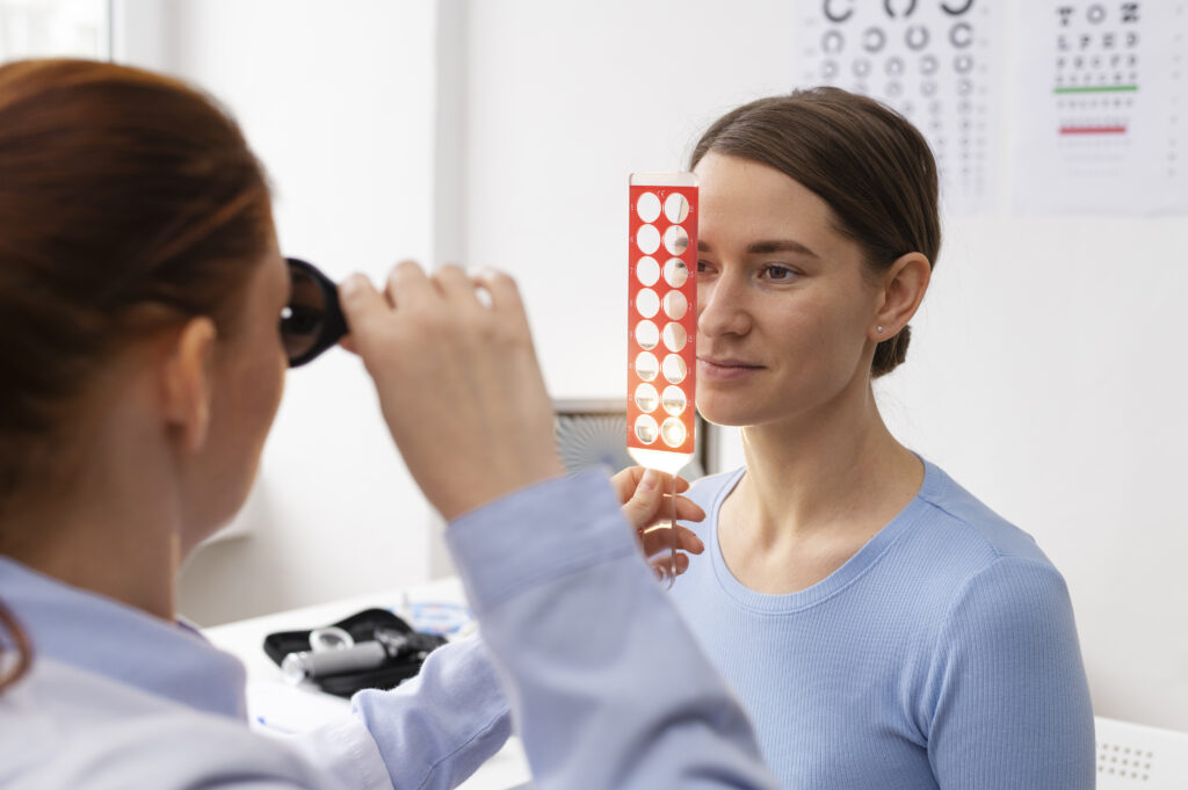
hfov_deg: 39.6
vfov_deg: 26.9
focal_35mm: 50
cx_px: 594
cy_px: 395
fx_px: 1649
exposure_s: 1/200
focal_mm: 50
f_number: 4
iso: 320
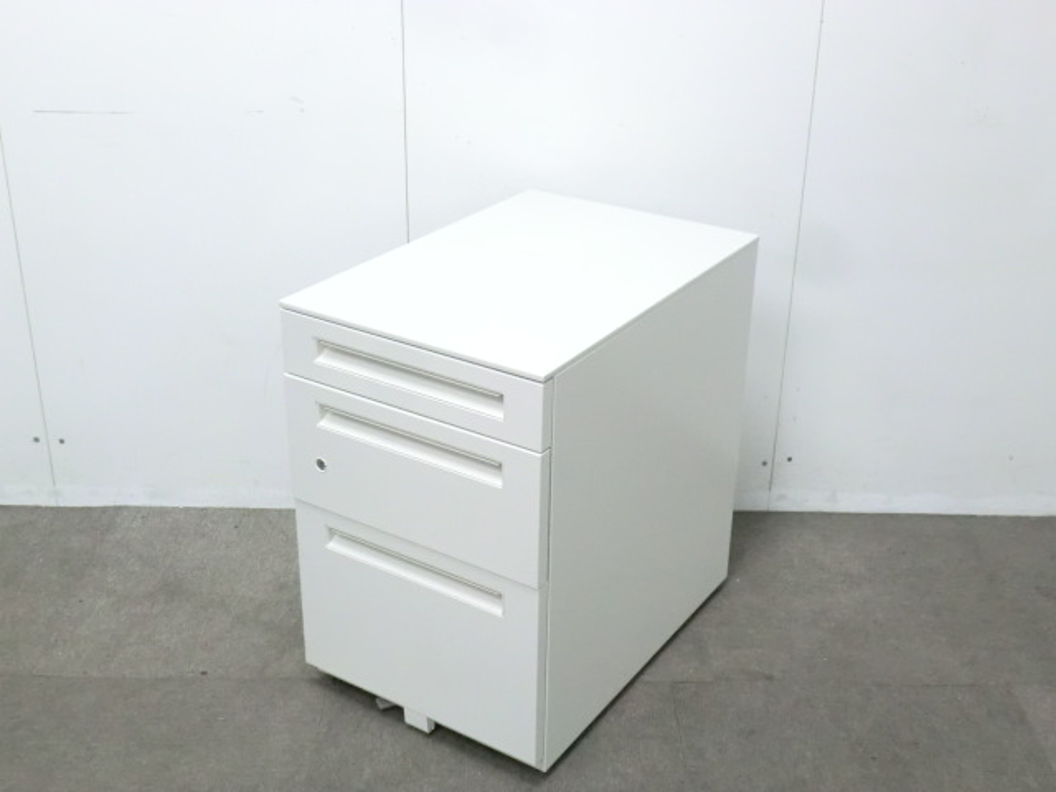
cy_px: 396
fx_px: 1373
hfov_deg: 42.1
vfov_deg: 32.2
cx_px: 528
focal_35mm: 45
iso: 800
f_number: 4.3
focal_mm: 8.2
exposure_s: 1/50
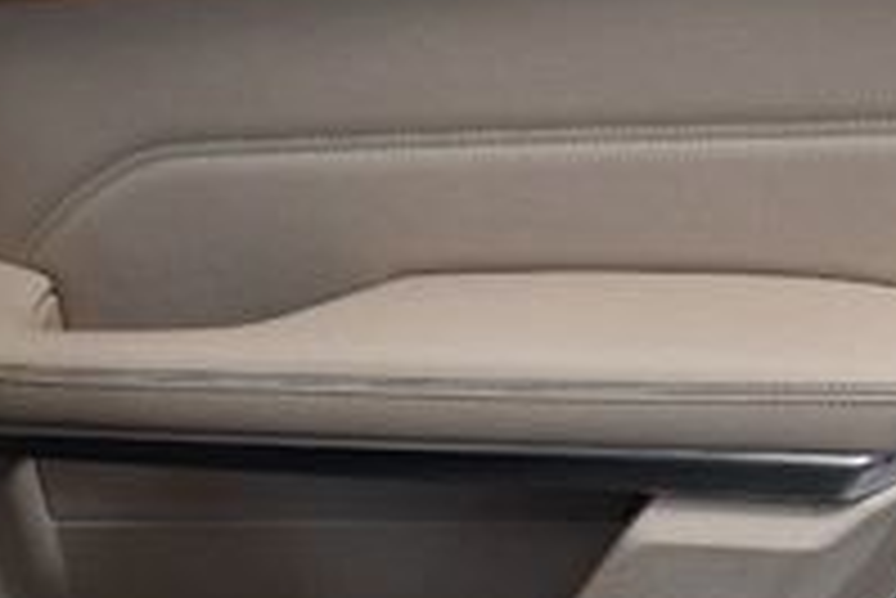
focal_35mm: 116
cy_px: 263
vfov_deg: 11.8
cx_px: 747
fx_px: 2889
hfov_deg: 17.4
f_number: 3.5
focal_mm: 18
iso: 900
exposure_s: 1/125
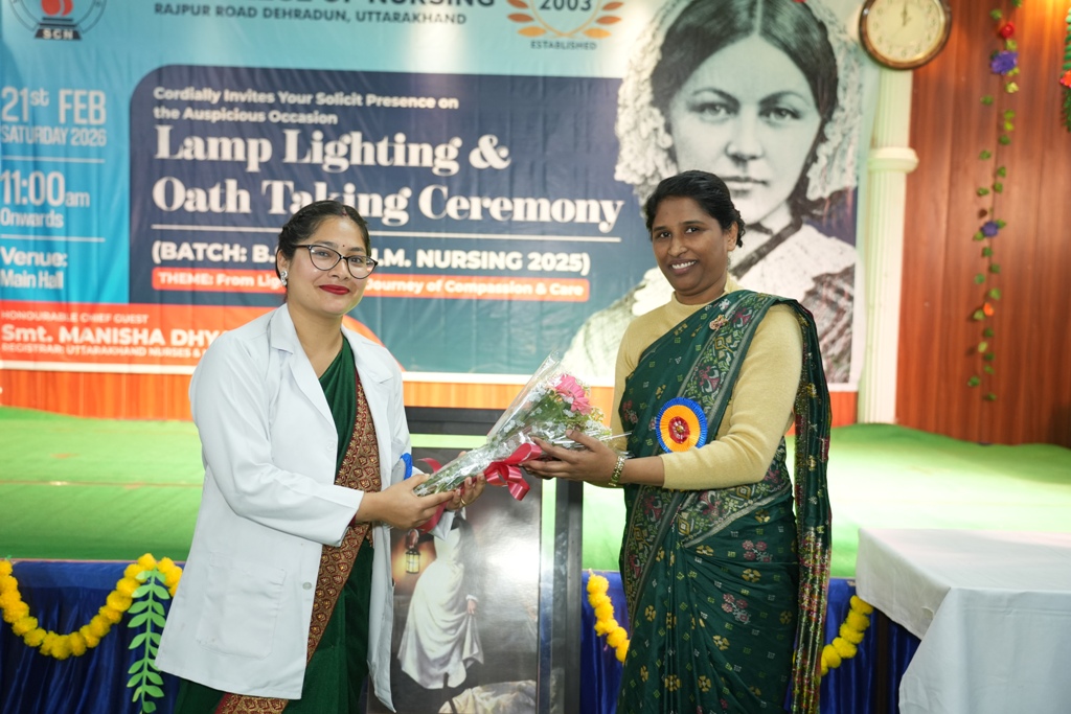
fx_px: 1041
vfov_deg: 37.9
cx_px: 536
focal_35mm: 35
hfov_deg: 54.4
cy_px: 357
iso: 1250
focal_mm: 35
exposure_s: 1/100
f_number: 2.8
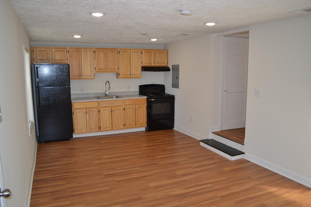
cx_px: 156
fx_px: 233
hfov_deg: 67.4
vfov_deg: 47.9
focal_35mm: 27
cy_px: 104
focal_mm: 18
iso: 100
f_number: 3.5
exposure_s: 1/60
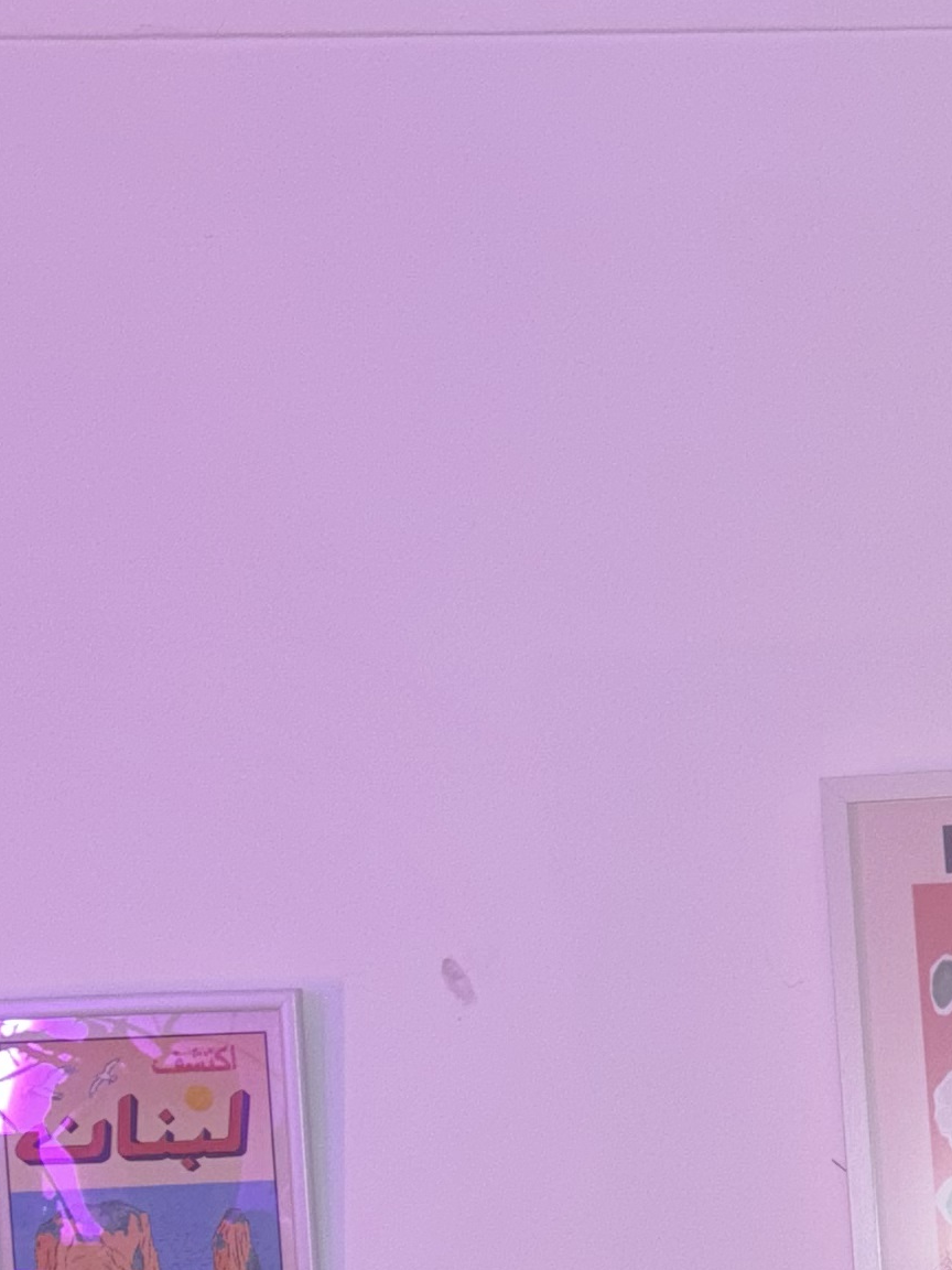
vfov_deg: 20.7
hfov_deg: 15.3
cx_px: 1308
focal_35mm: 91
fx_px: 3337
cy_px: 1345
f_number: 1.6
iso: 100
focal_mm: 5.96
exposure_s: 1/13
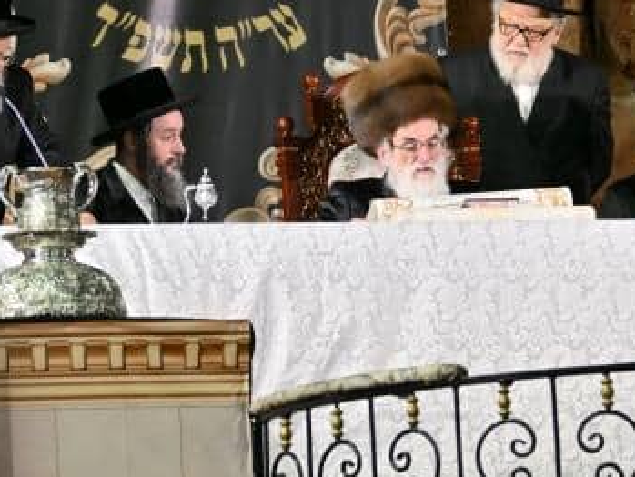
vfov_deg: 5.0
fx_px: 5432
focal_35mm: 296
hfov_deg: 6.7
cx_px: 573
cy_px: 214
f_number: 2.8
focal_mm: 105
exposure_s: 1/250
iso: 320
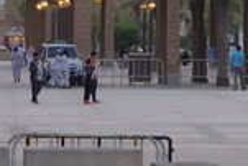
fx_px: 3581
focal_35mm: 519
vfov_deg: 2.6
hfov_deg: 4.0
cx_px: 287
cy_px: -284
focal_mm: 51
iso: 100
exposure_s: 1/80
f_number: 5.6
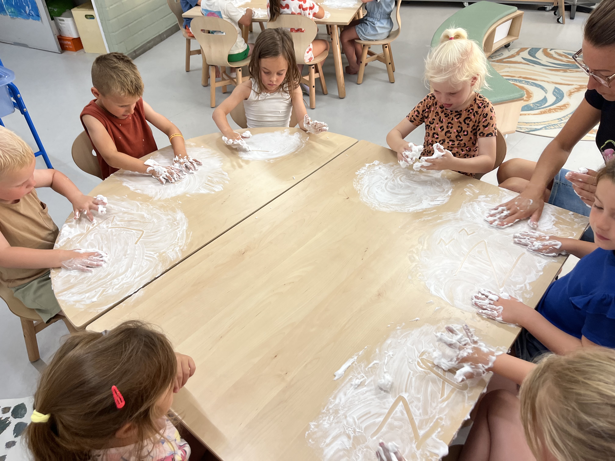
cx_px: 308
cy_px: 230
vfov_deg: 53.1
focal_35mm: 26
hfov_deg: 67.3
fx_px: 462
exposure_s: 1/121
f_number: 1.6
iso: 100
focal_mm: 5.1
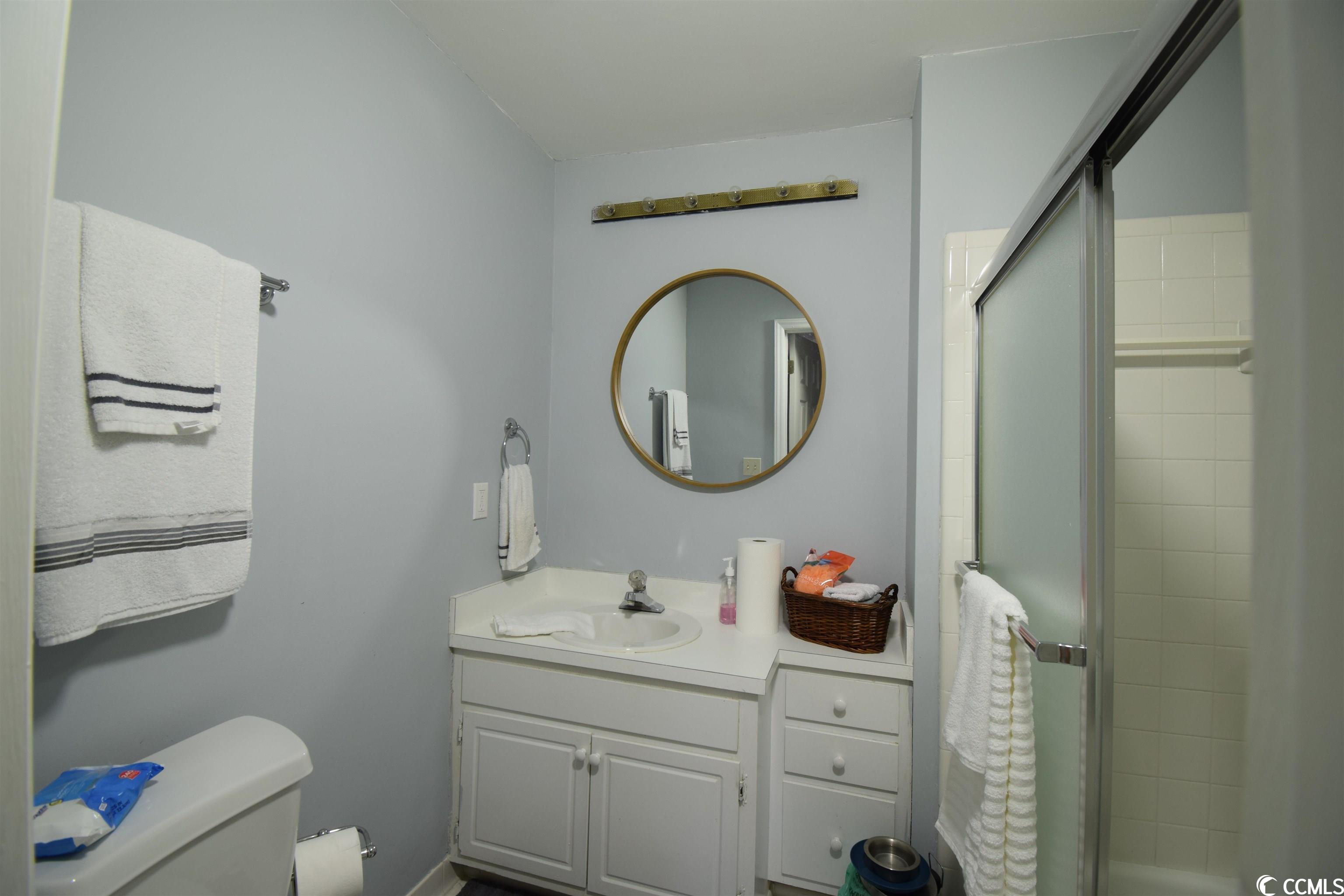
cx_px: 672
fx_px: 560
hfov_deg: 100.4
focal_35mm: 15
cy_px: 448
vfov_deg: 77.3
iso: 400
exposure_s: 1/200
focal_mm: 10
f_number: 7.1
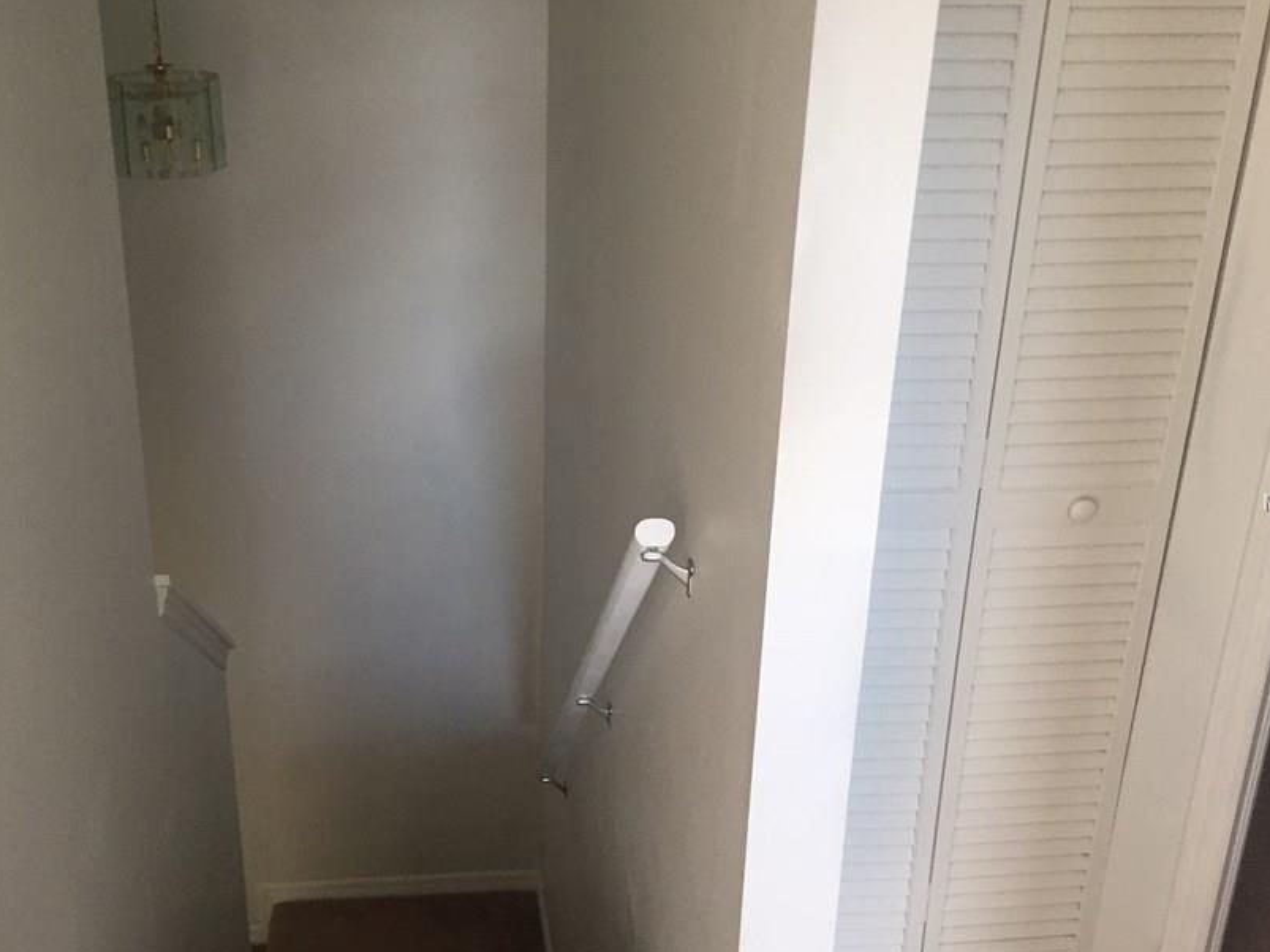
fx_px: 1357
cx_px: 549
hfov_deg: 50.0
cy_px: 503
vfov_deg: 38.6
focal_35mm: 37
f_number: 2.2
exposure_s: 1/30
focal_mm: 4.15
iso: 50
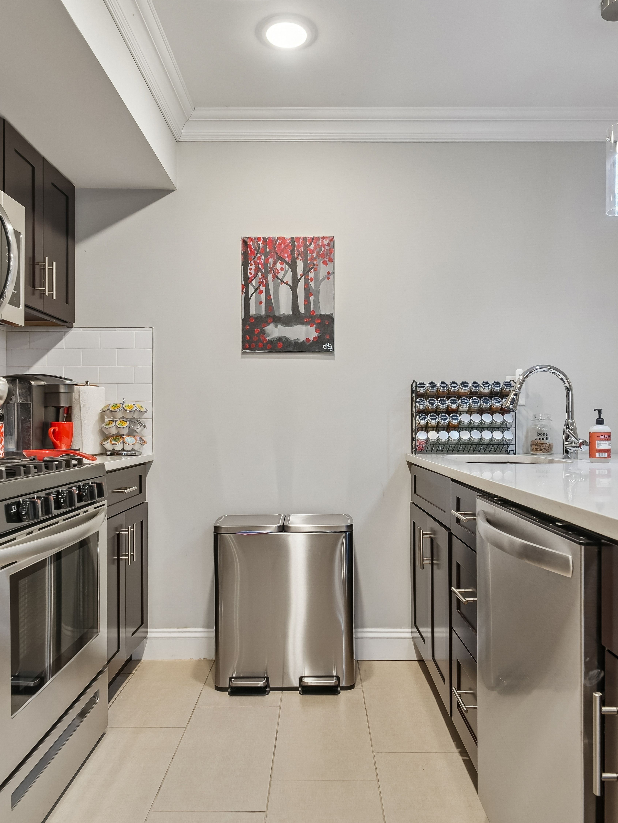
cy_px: 426
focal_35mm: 24
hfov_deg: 56.5
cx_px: 255
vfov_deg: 71.6
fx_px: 571
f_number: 8
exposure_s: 1/5
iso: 400
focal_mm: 16
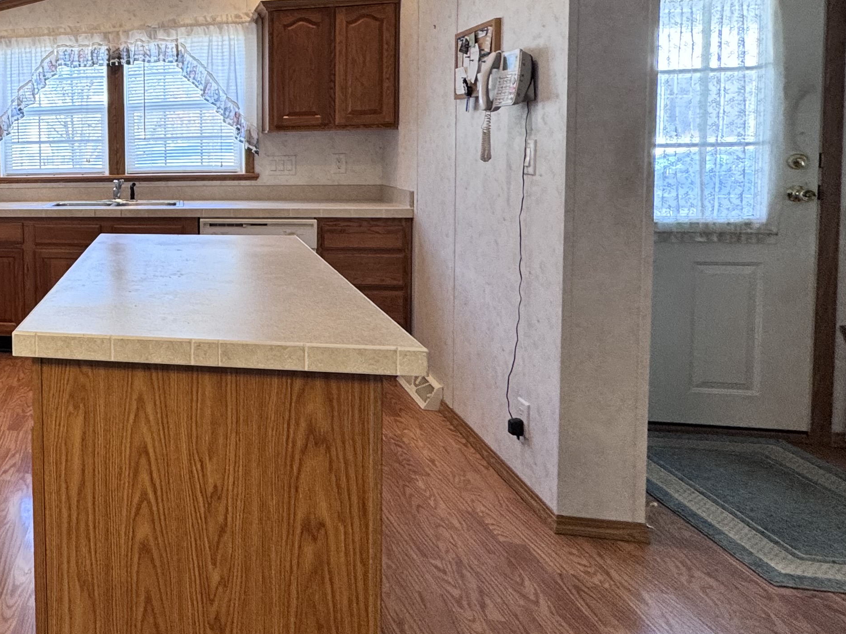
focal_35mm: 30
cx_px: -20
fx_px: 733
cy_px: 190
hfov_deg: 48.2
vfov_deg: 45.7
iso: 160
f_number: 2.2
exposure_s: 1/120
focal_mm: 2.22
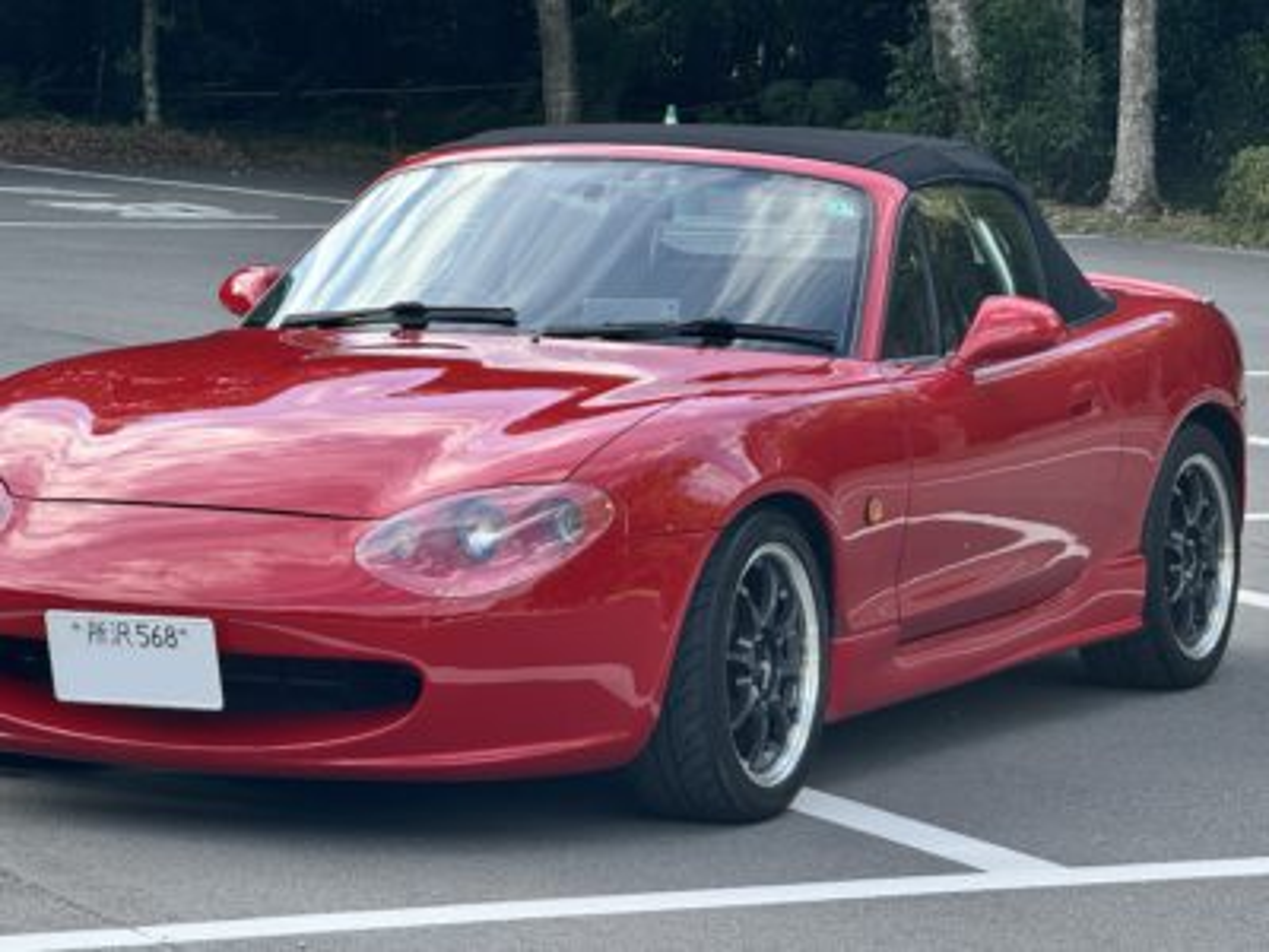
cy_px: 476
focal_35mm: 120
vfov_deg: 12.3
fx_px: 4399
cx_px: 634
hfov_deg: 16.4
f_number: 2.8
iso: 50
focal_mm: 15.66
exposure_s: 1/370
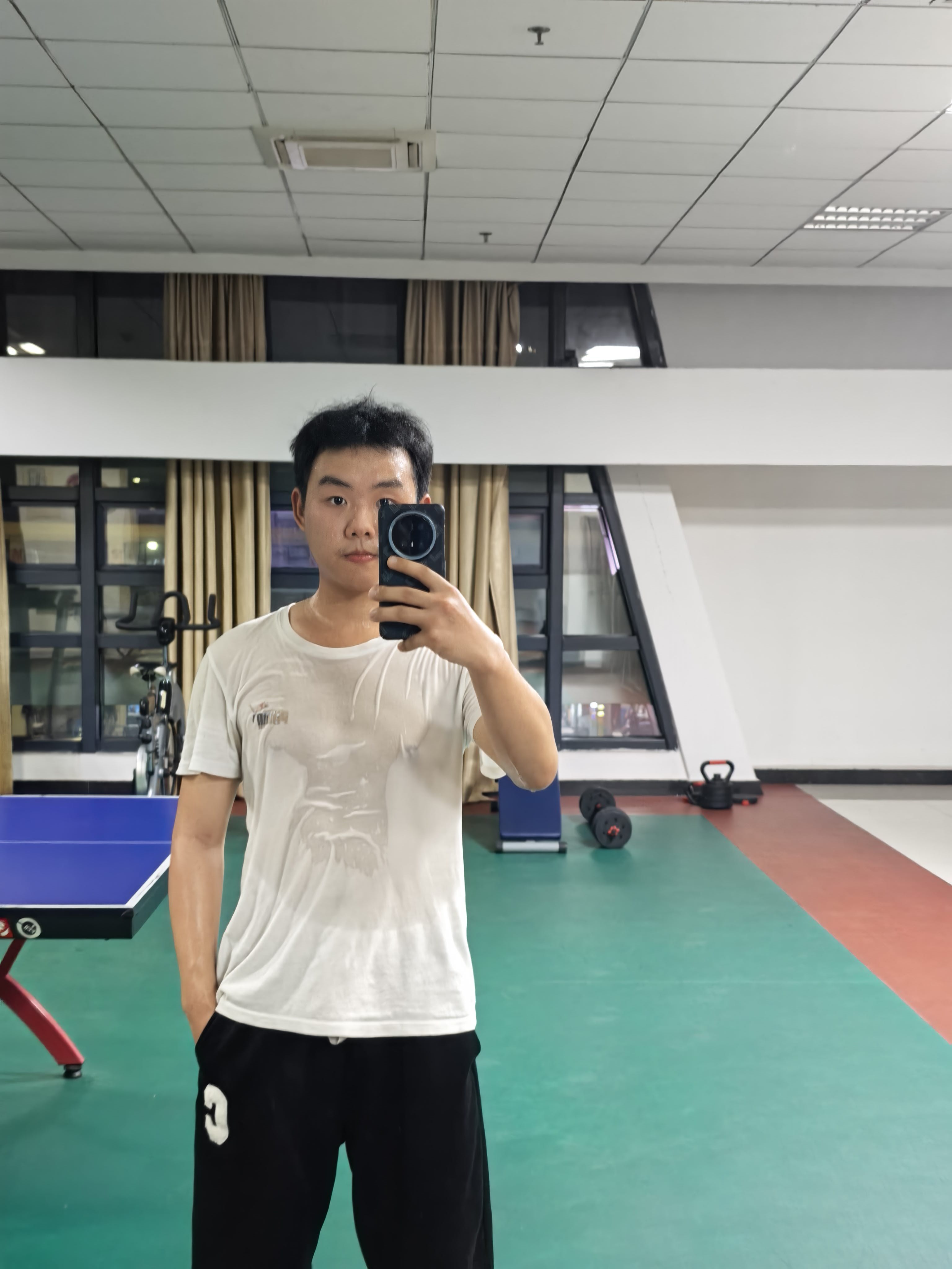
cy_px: 634
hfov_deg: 30.3
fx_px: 1760
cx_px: 476
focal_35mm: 48
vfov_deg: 39.7
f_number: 1.4
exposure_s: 1/33.3
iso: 320
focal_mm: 6.98
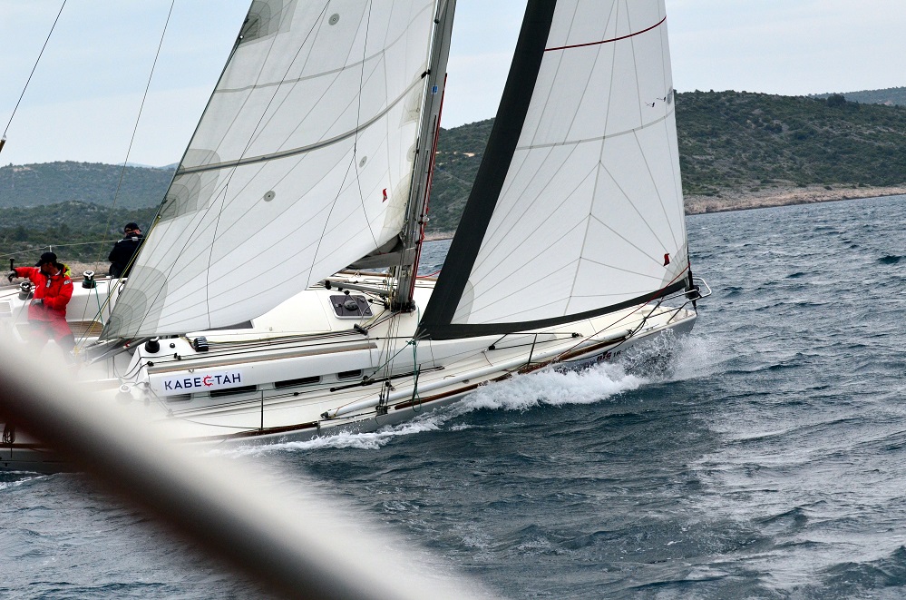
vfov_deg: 13.0
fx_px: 2636
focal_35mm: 105
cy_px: 300
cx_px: 453
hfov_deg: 19.5
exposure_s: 1/8000
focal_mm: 70
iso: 1400
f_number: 5.6
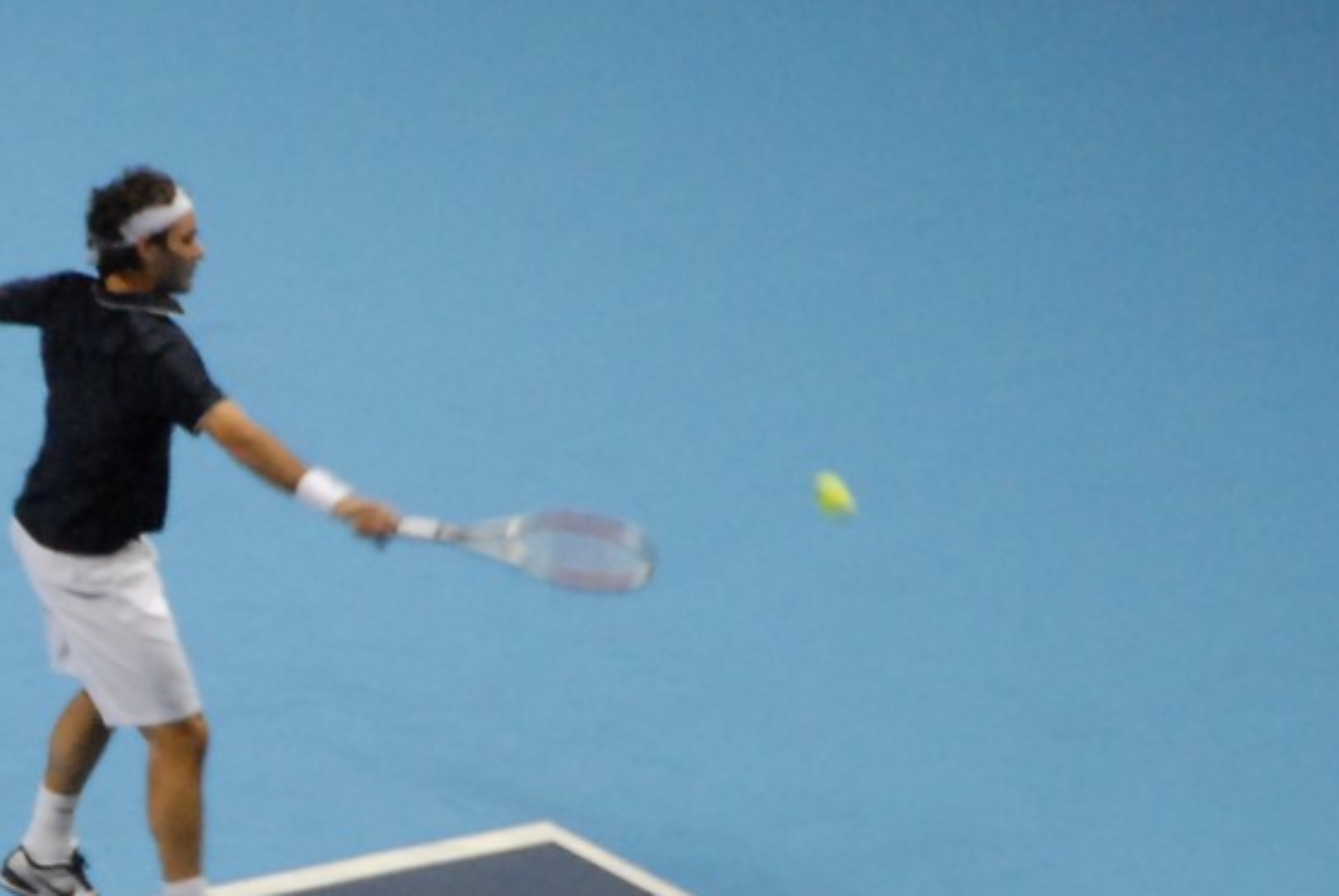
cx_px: 50
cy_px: 496
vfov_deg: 1.3
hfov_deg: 2.0
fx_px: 38685
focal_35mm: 1039
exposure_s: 1/160
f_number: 5.6
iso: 1000
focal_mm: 200
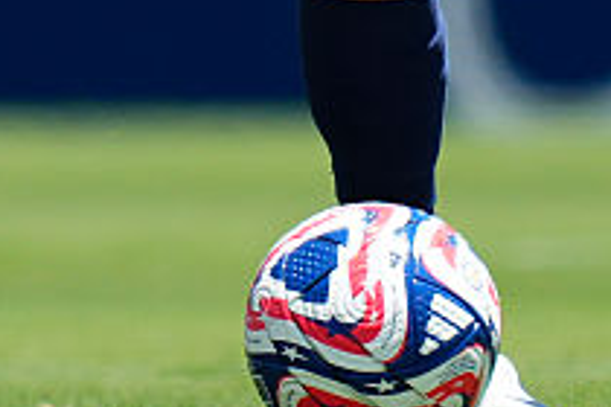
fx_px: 33161
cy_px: -487
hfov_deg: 1.1
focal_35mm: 1954
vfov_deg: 0.7
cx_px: -317
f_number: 2.8
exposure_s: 1/2500
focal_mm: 400
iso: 200
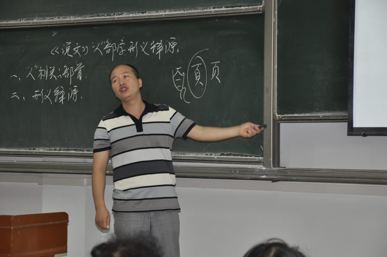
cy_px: 128
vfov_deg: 12.1
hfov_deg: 18.2
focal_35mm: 112
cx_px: 194
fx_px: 1208
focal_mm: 75
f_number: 5.3
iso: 800
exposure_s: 1/60
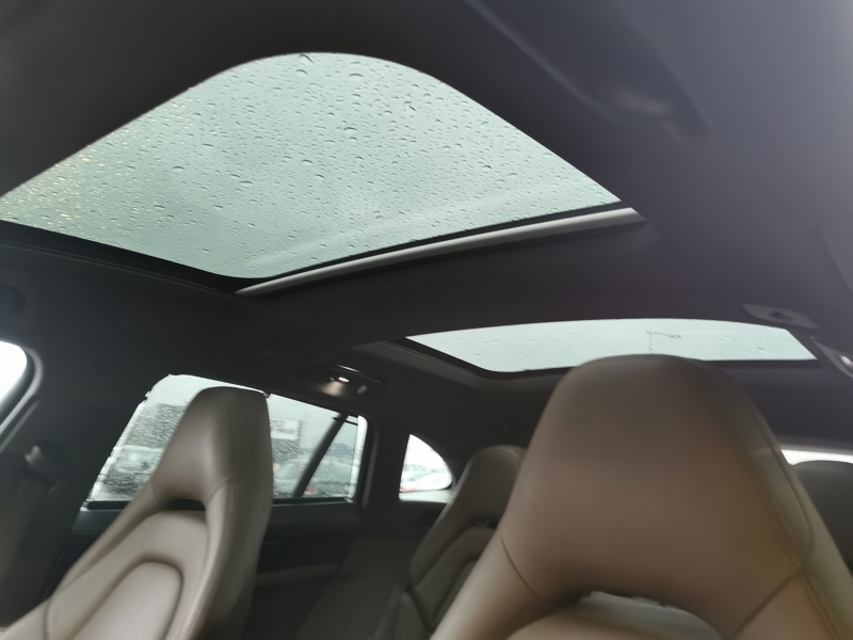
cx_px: 426
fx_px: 665
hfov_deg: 65.3
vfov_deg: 51.4
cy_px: 320
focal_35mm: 27
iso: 500
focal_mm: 5.58
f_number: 1.8
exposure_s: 1/25
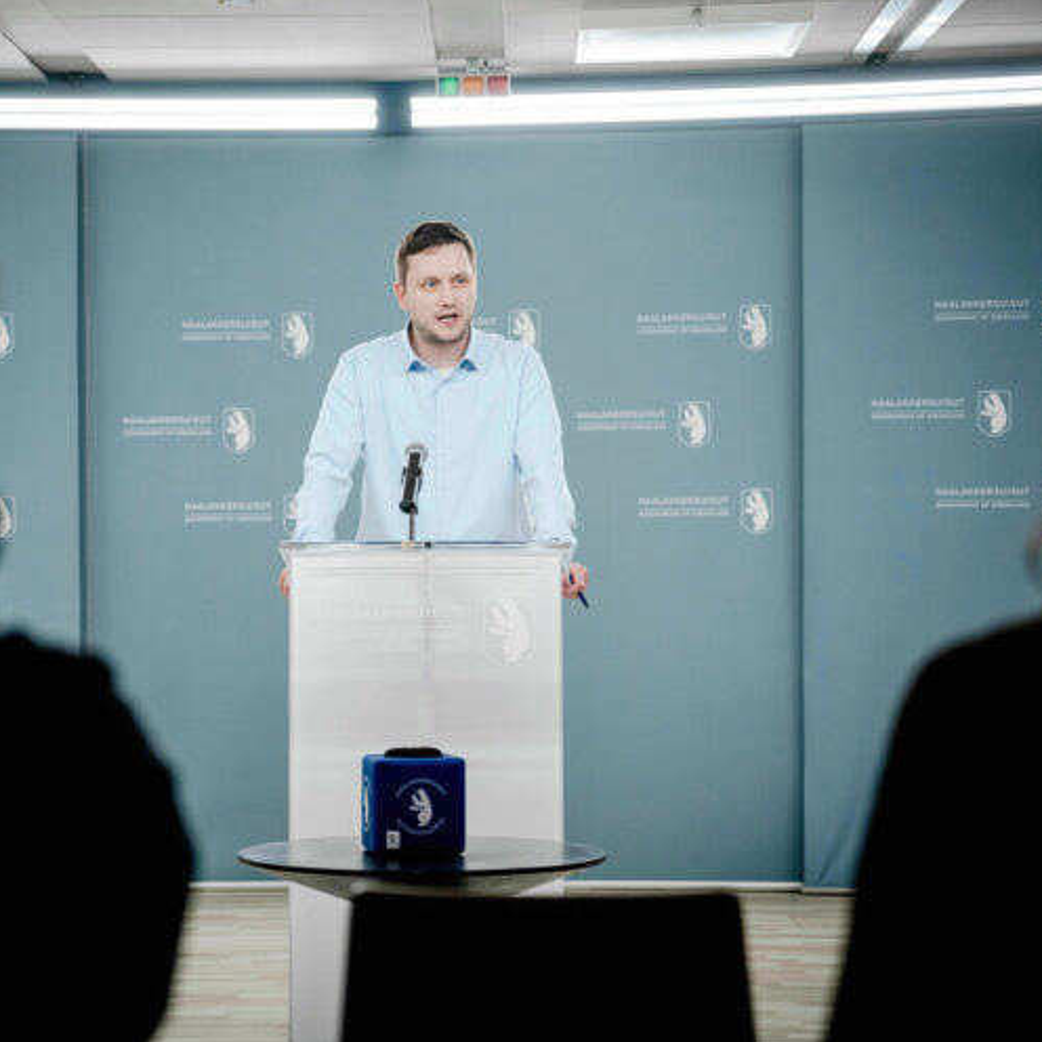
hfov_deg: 19.3
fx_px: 3065
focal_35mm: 90
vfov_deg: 19.3
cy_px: 519
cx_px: 399
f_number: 2.8
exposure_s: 1/320
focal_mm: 70
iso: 1250
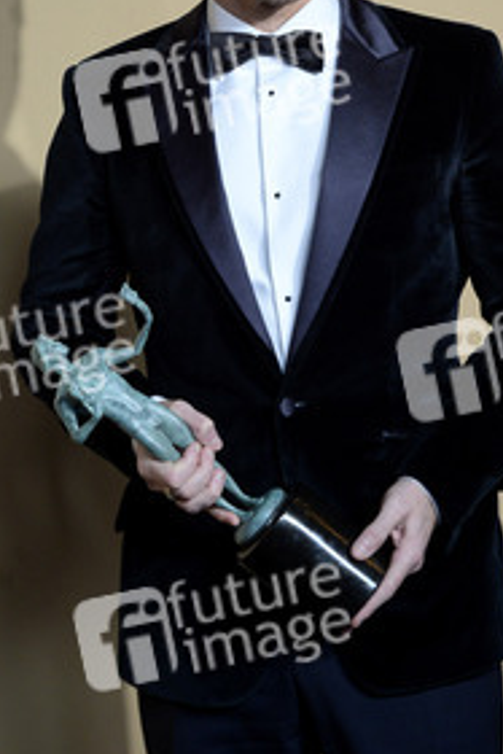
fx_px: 3475
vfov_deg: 12.3
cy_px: 224
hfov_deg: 8.3
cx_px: 292
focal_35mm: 166
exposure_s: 1/250
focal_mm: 116
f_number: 6.3
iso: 1600
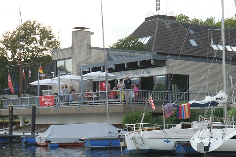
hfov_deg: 21.9
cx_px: 214
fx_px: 595
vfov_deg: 14.9
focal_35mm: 91
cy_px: 130
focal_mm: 31
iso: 100
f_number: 6.3
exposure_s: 1/80
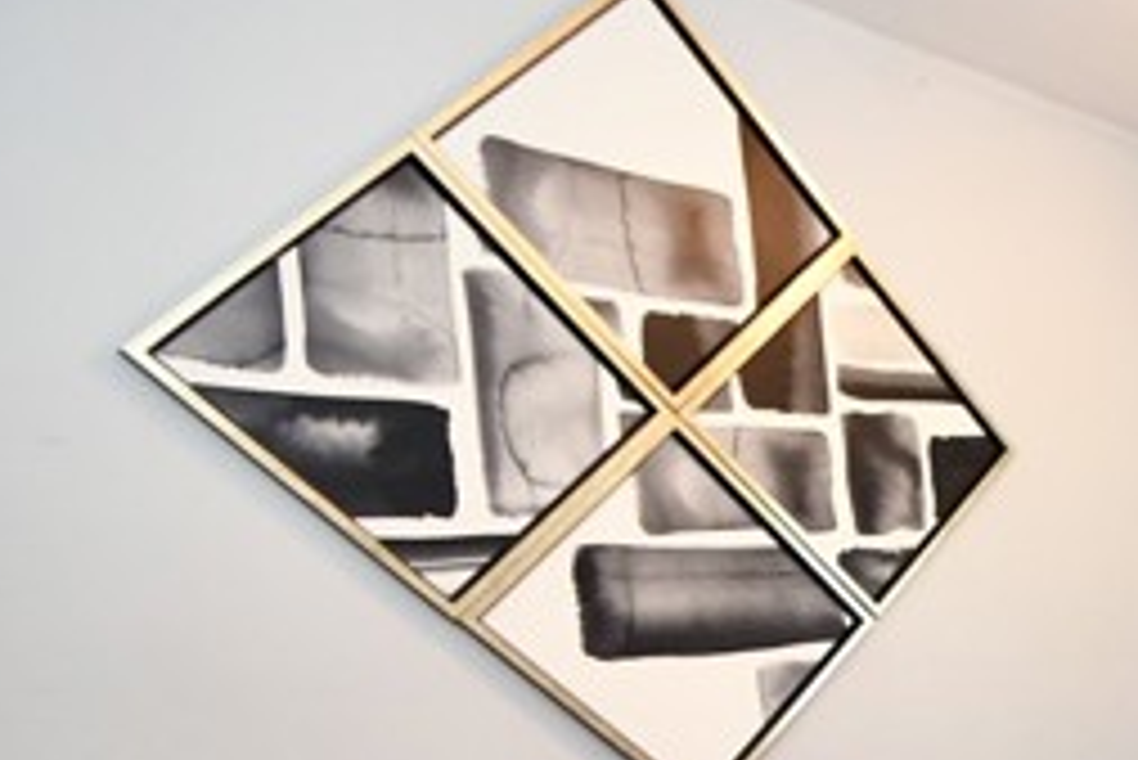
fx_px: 1202
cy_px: 857
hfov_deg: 37.9
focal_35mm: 38
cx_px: 1367
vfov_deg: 30.9
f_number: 4
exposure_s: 1/60
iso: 1400
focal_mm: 10
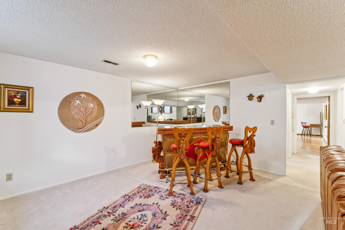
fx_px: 148
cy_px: 115
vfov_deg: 75.9
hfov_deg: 98.9
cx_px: 172
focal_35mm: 15
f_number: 13
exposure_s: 2
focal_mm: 15.4
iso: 400
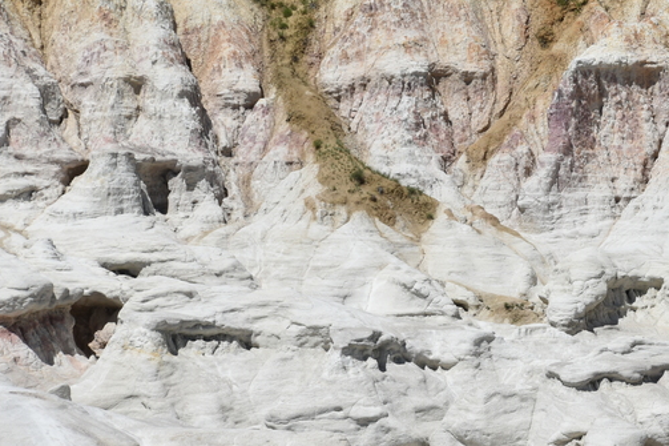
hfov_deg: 4.7
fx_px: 8043
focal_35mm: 433
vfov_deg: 3.2
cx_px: 826
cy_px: 40
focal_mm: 170
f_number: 10
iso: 100
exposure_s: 1/400
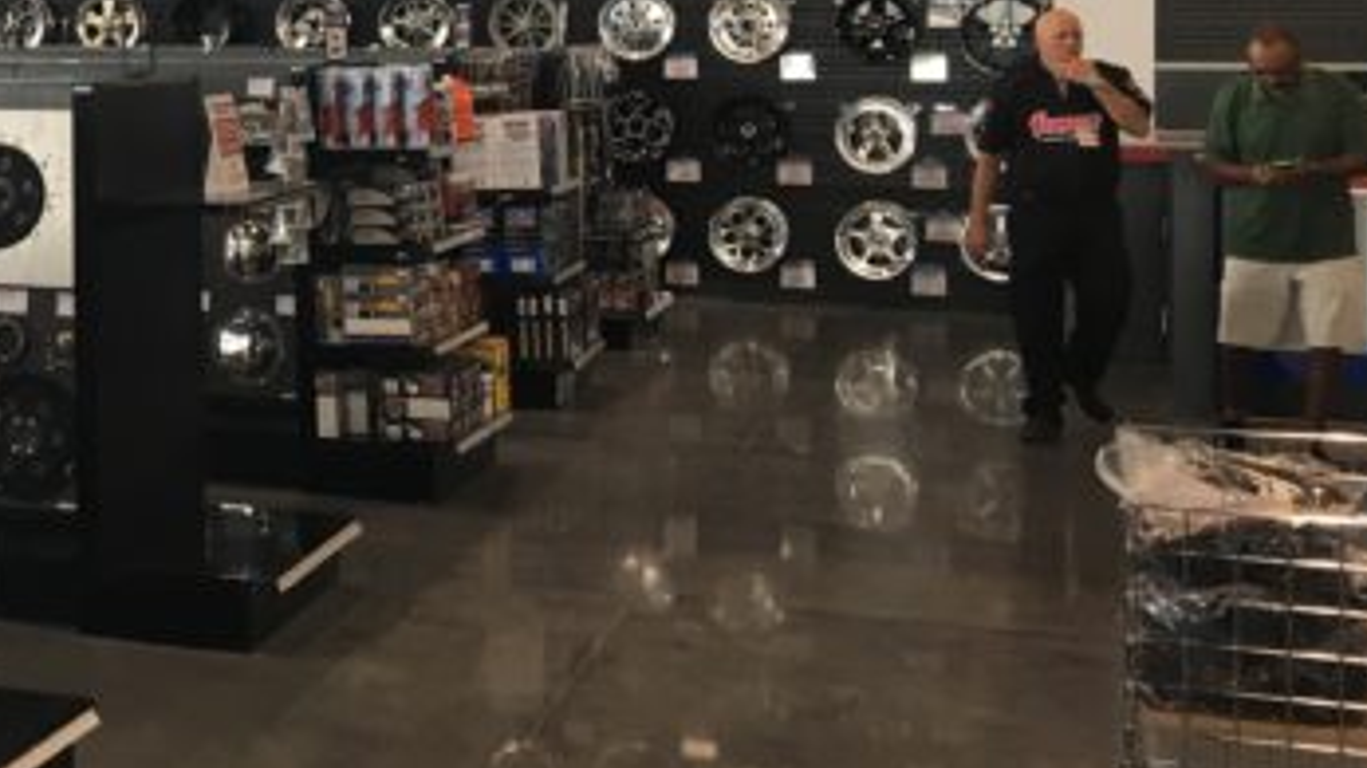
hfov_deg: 27.9
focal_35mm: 70
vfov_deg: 16.9
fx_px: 2537
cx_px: -87
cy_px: 28
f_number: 2.2
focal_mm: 4.15
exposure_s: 1/40
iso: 25
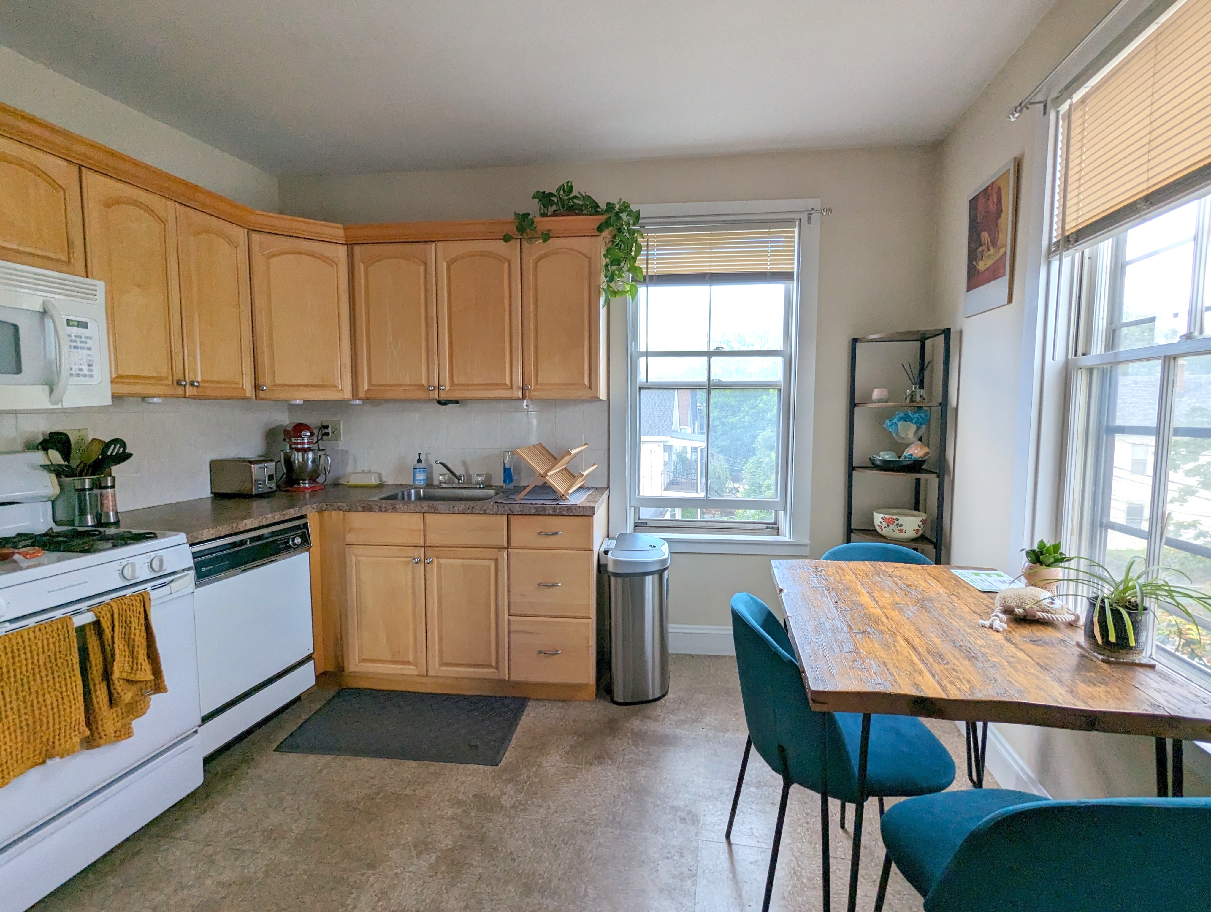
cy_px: 456
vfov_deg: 78.2
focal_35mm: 16
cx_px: 606
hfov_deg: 94.4
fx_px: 561
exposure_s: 1/89.4
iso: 174
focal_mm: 2.35
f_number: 2.2
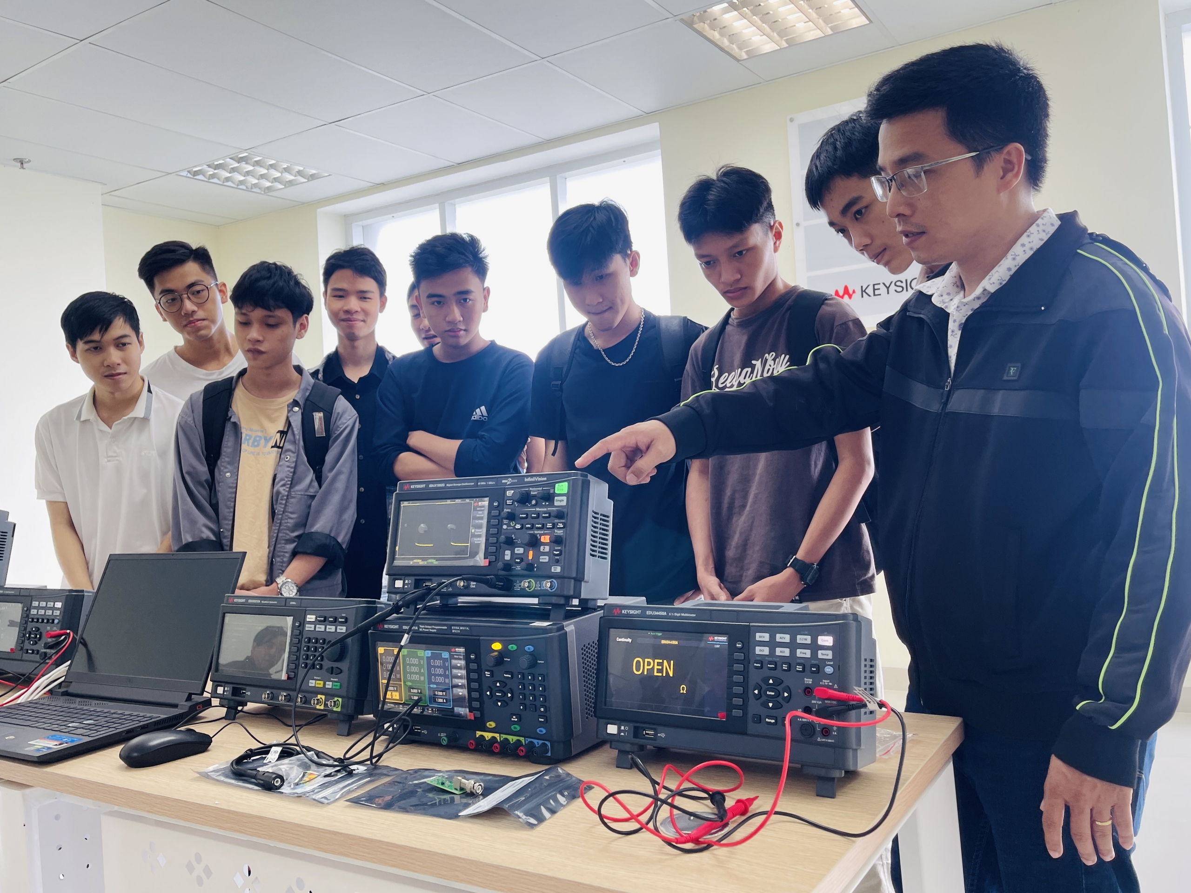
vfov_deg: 53.1
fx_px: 895
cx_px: 596
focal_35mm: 26
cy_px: 446
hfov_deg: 67.3
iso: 40
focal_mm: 5.1
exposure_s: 1/100
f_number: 1.6
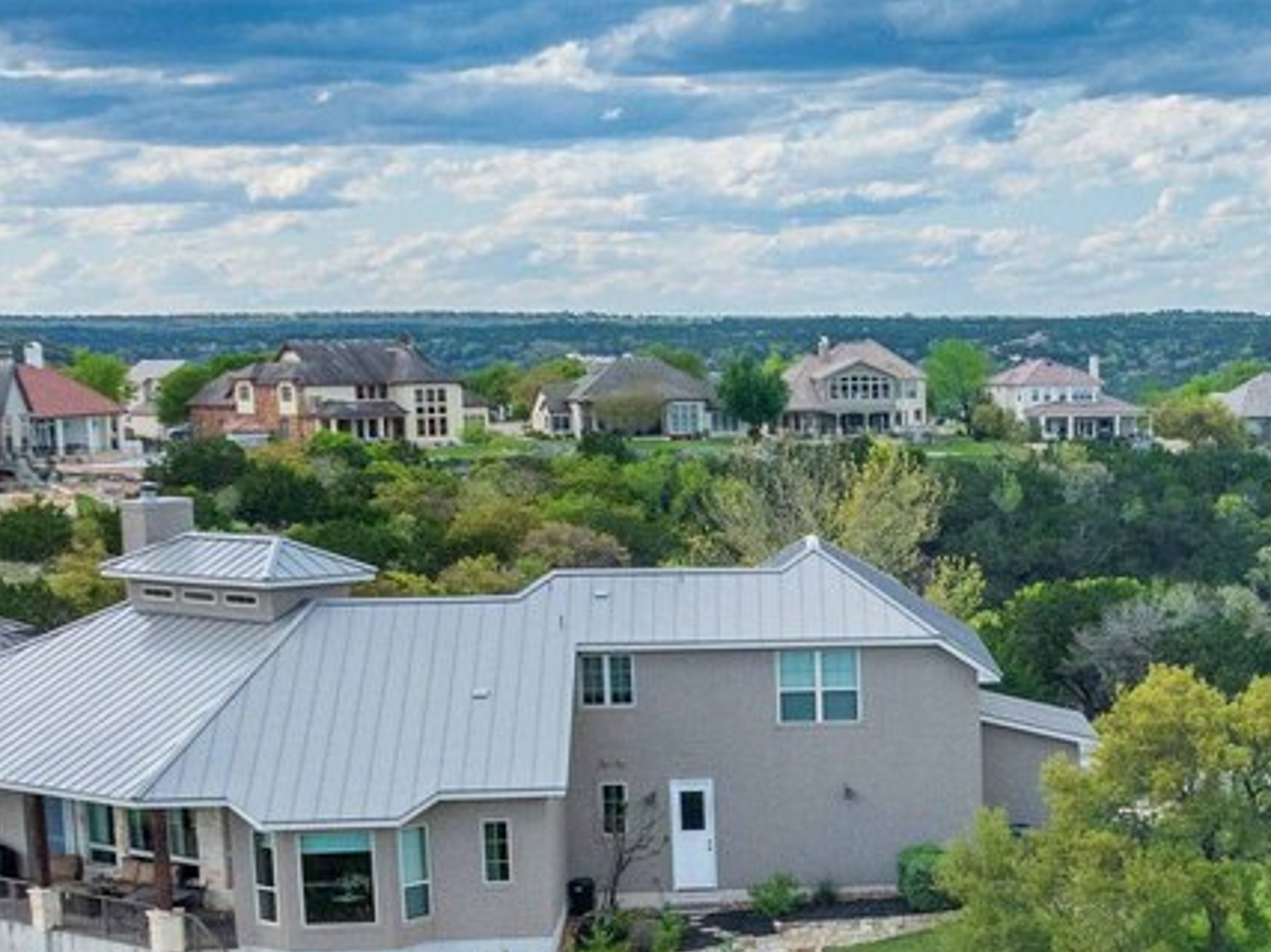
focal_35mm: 81
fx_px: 2973
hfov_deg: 23.1
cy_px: 937
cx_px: 1283
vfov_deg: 17.8
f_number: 2.8
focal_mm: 12.29
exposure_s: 1/3200
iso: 390
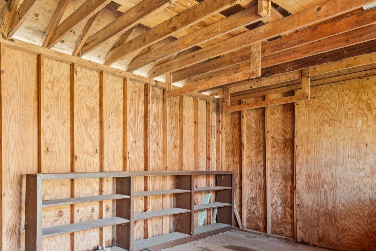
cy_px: 156
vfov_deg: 50.5
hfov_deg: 68.3
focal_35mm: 25
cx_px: 113
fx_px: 263
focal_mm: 17.1
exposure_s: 2
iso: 100
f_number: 11
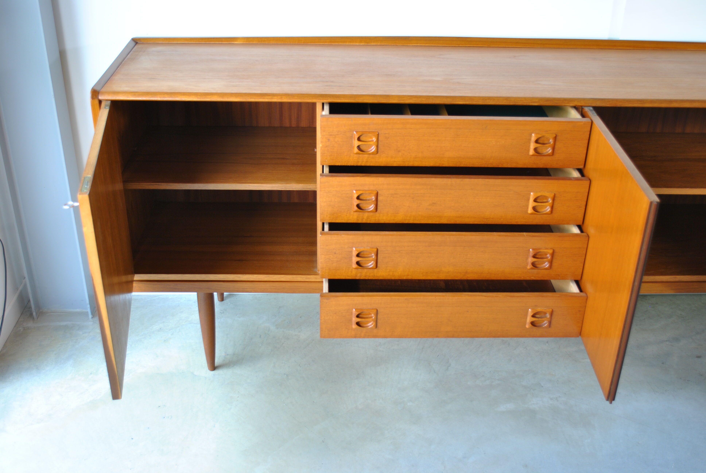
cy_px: 236
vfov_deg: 34.3
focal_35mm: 39
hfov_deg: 49.5
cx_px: 353
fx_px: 766
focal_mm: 26
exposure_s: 1/25
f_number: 4.2
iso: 200
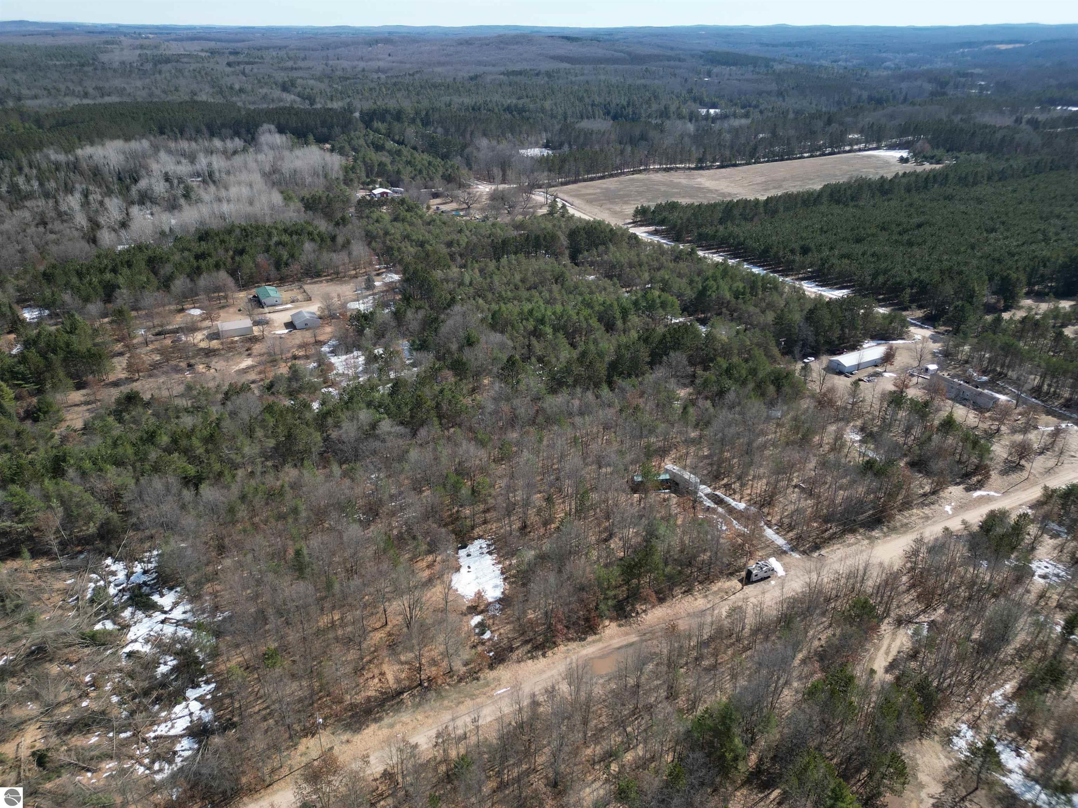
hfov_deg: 71.6
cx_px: 539
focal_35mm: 24
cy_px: 404
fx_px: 747
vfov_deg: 56.8
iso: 200
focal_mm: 6.72
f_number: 1.7
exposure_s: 1/2500
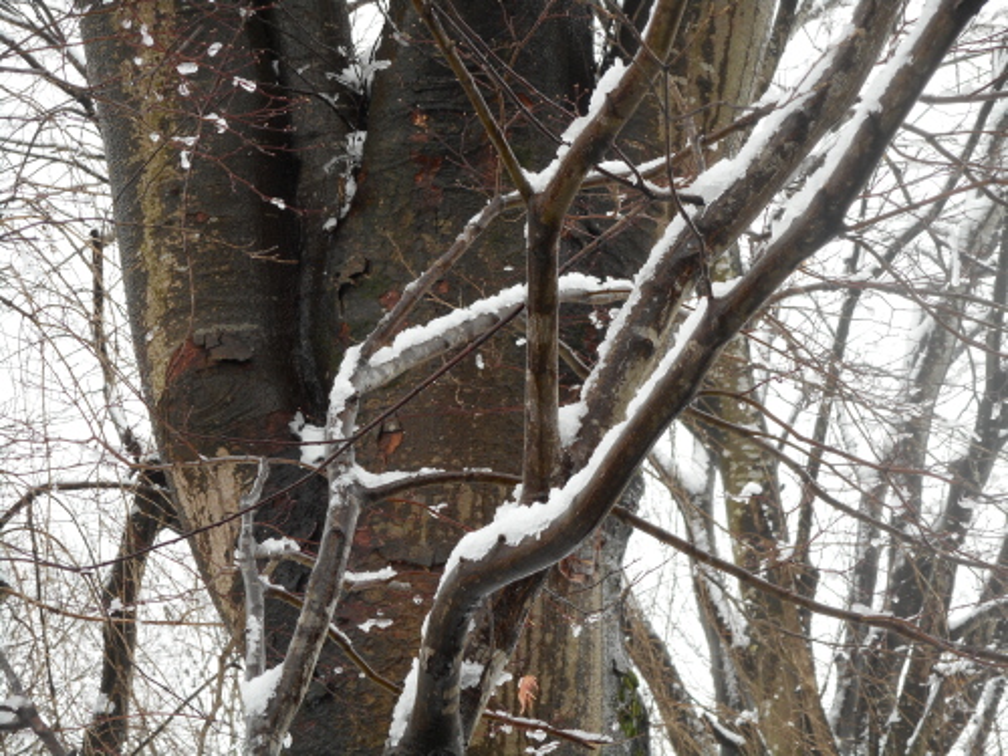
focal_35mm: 102
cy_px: 378
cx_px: 504
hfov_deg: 19.3
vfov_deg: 14.5
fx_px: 2970
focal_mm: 18.2
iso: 80
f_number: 5.8
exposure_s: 1/60
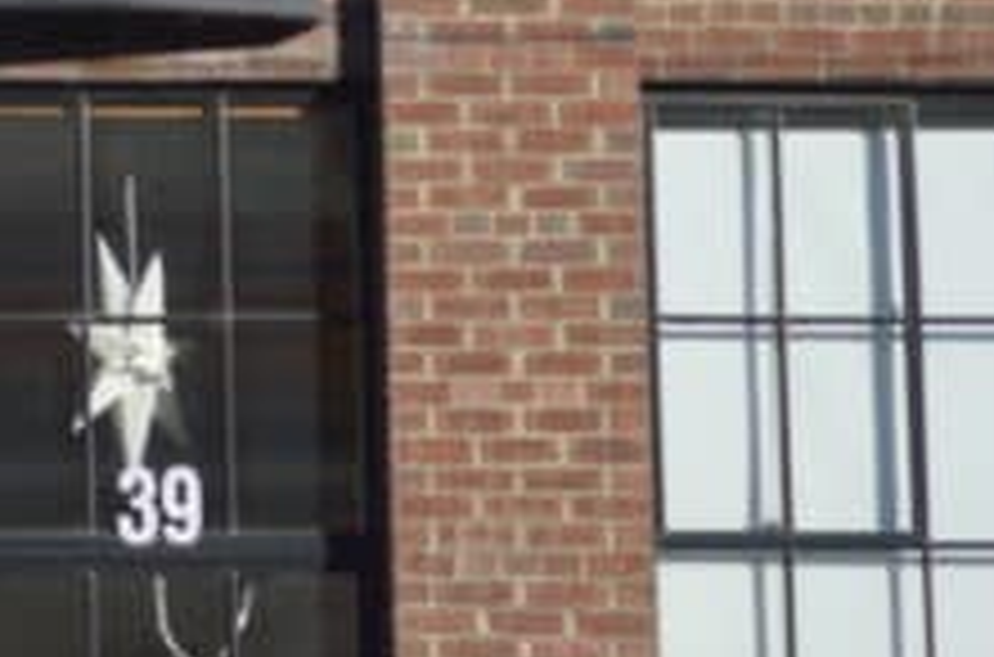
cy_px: 130
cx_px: -112
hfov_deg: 11.9
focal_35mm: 170
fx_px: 4680
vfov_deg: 8.0
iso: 100
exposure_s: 1/2000
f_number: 2.8
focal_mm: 50
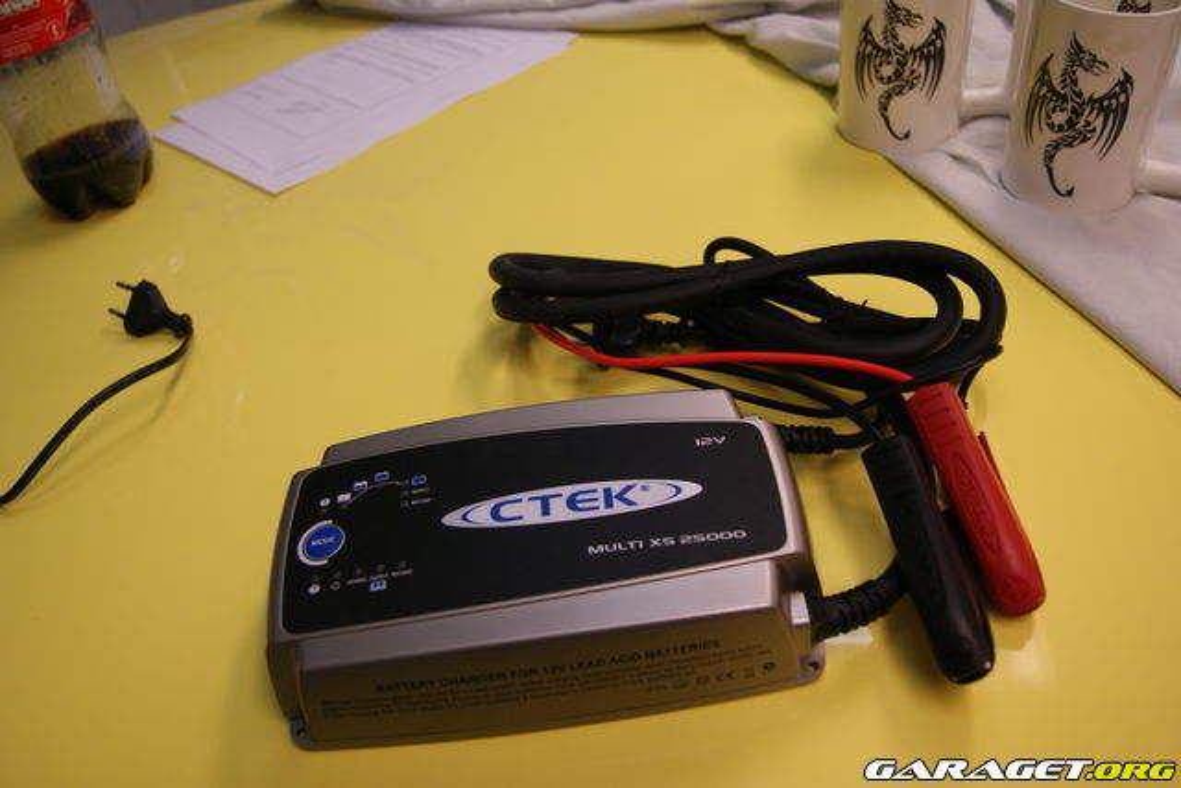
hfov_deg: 57.2
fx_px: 1083
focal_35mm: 33
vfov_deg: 40.0
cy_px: 394
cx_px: 590
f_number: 4
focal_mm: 22
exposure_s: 1/30
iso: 400
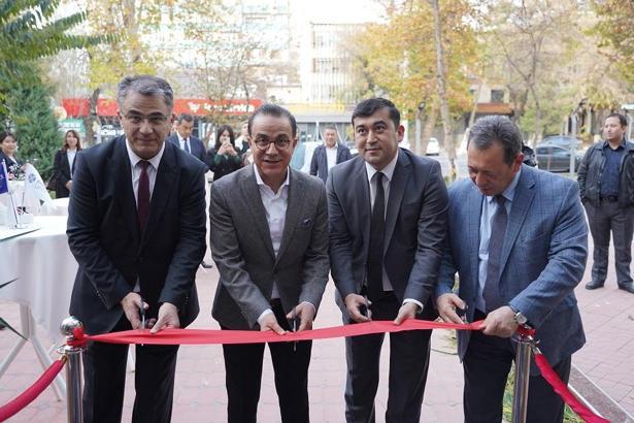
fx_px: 581
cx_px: 317
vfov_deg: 40.0
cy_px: 212
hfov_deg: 57.2
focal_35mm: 33
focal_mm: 33
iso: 640
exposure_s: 1/160
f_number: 4
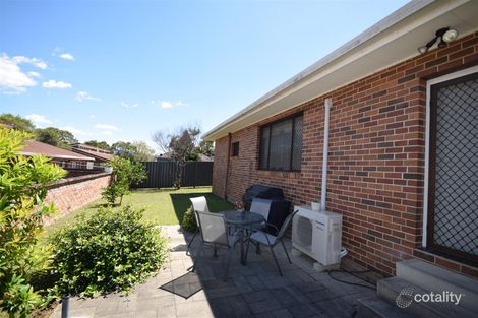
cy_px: 159
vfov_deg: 77.3
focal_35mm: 15
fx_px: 199
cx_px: 239
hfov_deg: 100.4
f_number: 6.3
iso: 100
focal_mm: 10
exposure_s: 1/200
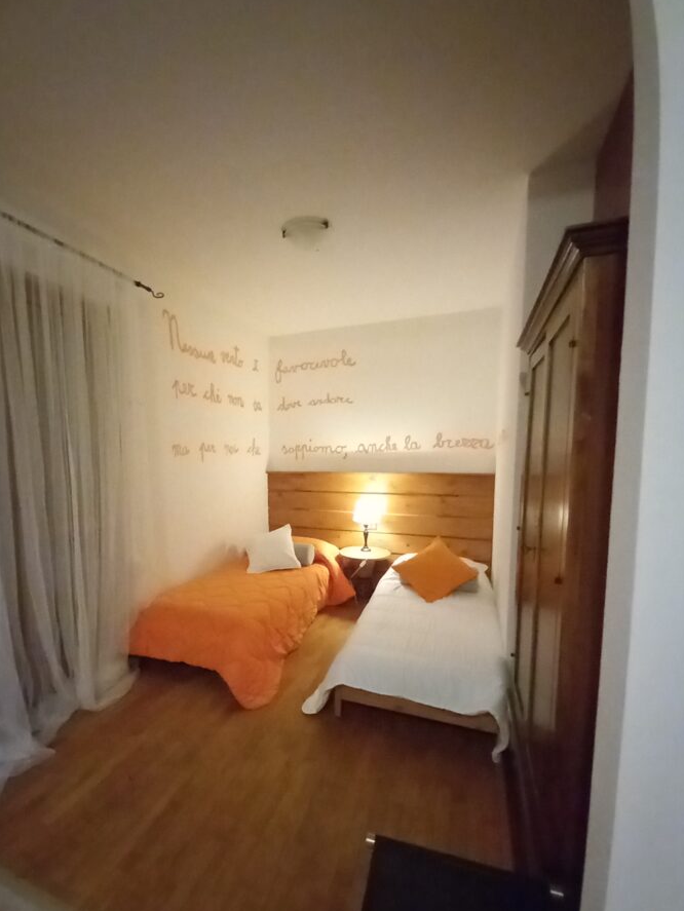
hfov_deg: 81.3
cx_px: 295
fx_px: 395
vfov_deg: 97.9
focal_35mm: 15
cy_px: 497
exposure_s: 1/14.3
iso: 1250
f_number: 2.2
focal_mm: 1.13
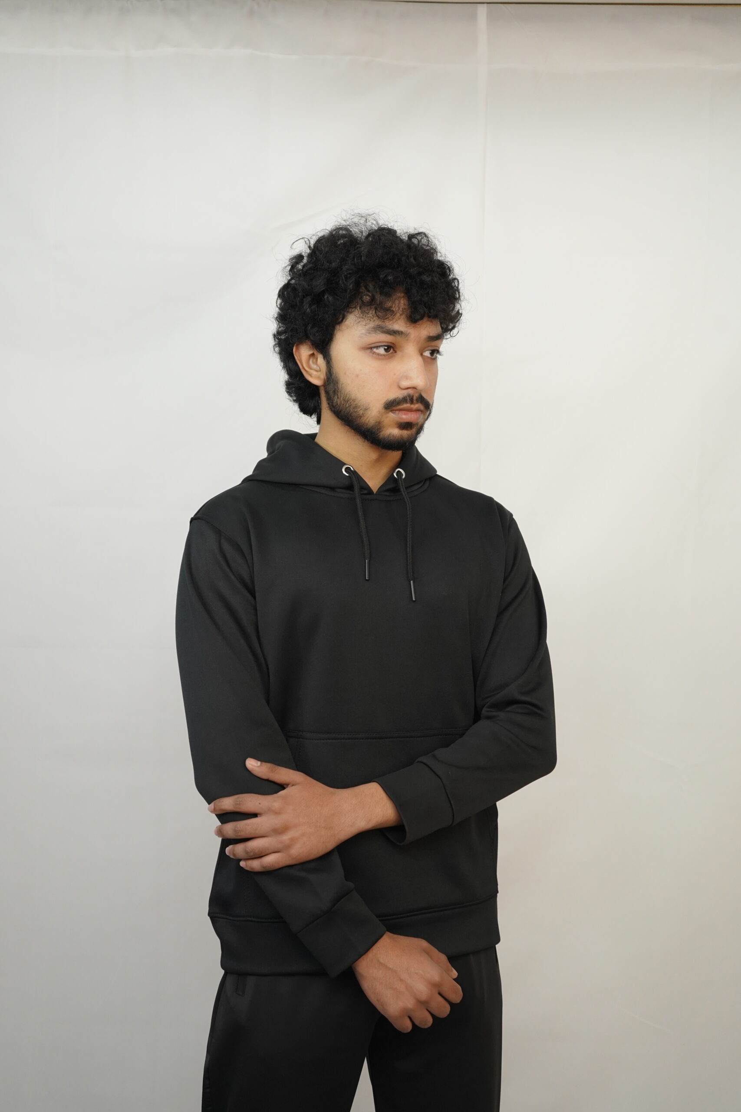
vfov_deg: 40.3
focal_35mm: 49
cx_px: 370
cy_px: 556
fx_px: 1513
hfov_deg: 27.5
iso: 1250
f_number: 4.5
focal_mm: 49
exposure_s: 1/200
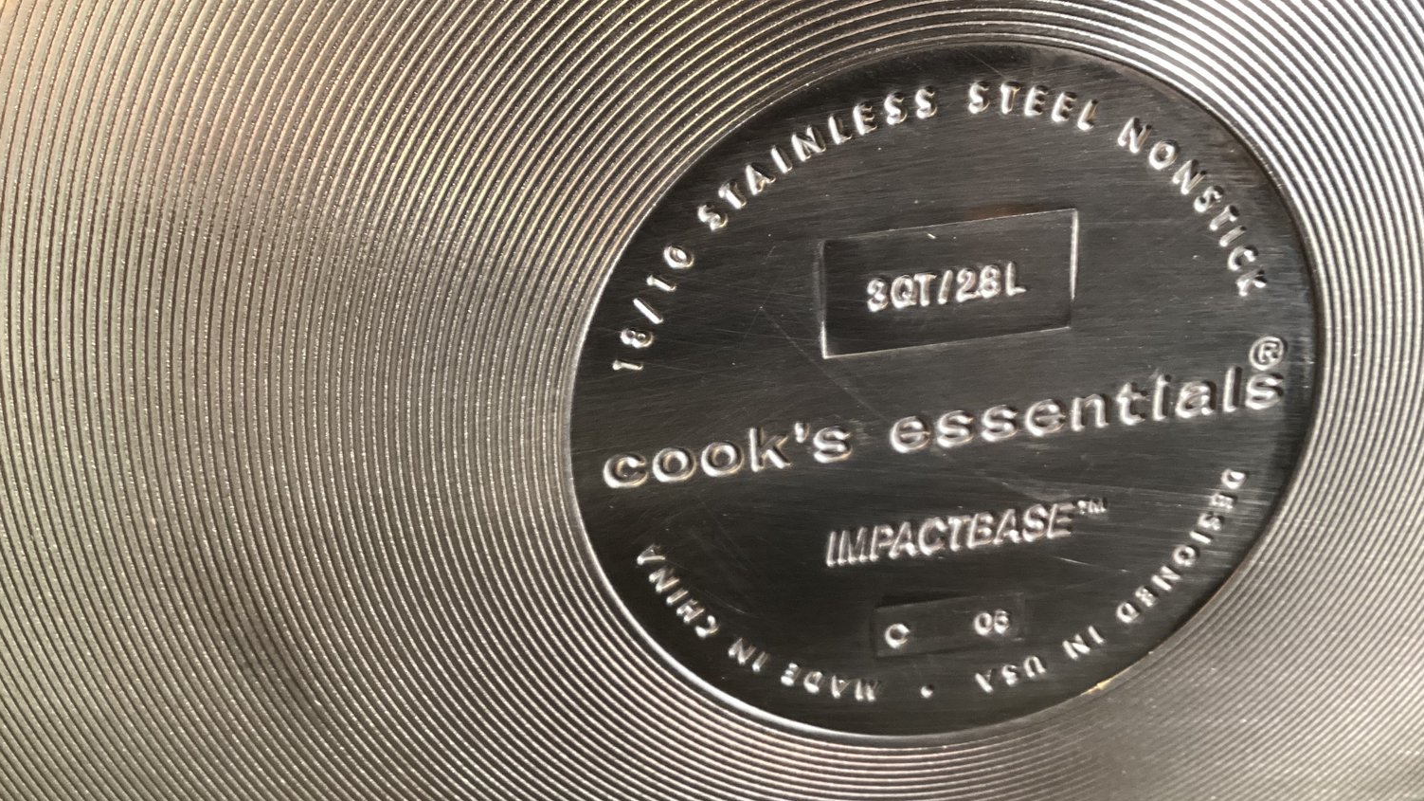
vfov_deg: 34.6
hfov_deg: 58.0
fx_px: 1284
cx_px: 710
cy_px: 401
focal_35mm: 34
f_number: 2.4
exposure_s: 1/50
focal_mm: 3.3
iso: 320
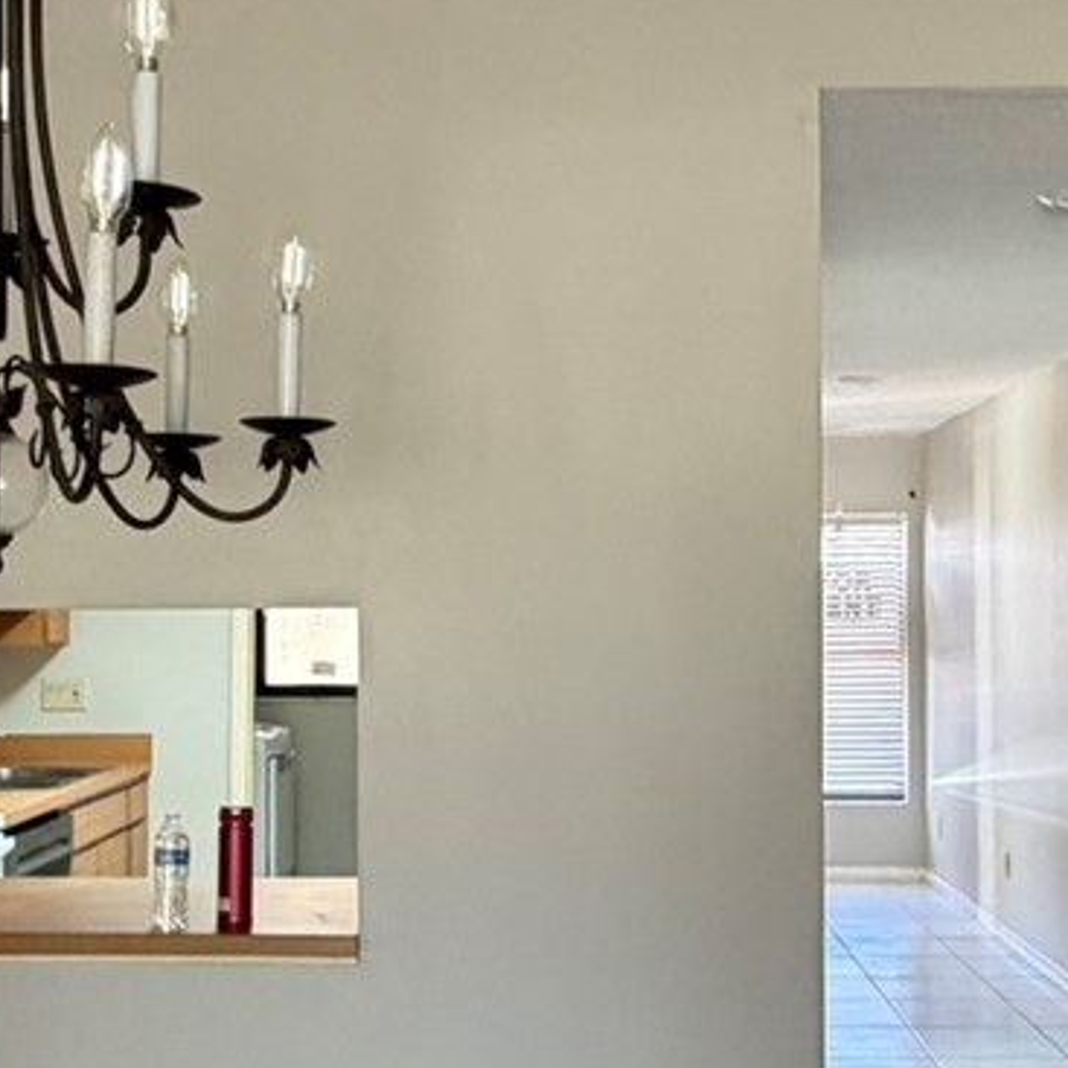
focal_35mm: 54
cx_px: 562
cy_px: 562
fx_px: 1885
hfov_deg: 31.6
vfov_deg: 31.6
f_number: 2.2
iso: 400
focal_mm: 2.22
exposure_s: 1/60
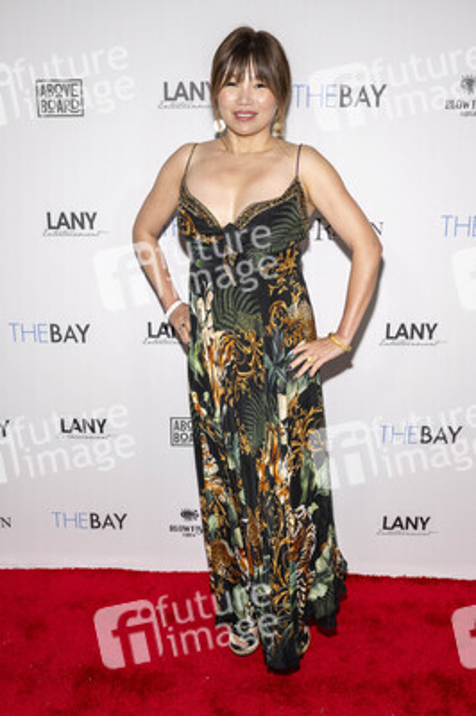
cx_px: 238
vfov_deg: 56.5
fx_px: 666
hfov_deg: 39.4
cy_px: 358
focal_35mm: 34
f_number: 5.6
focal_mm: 33.5
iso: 800
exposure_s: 1/200
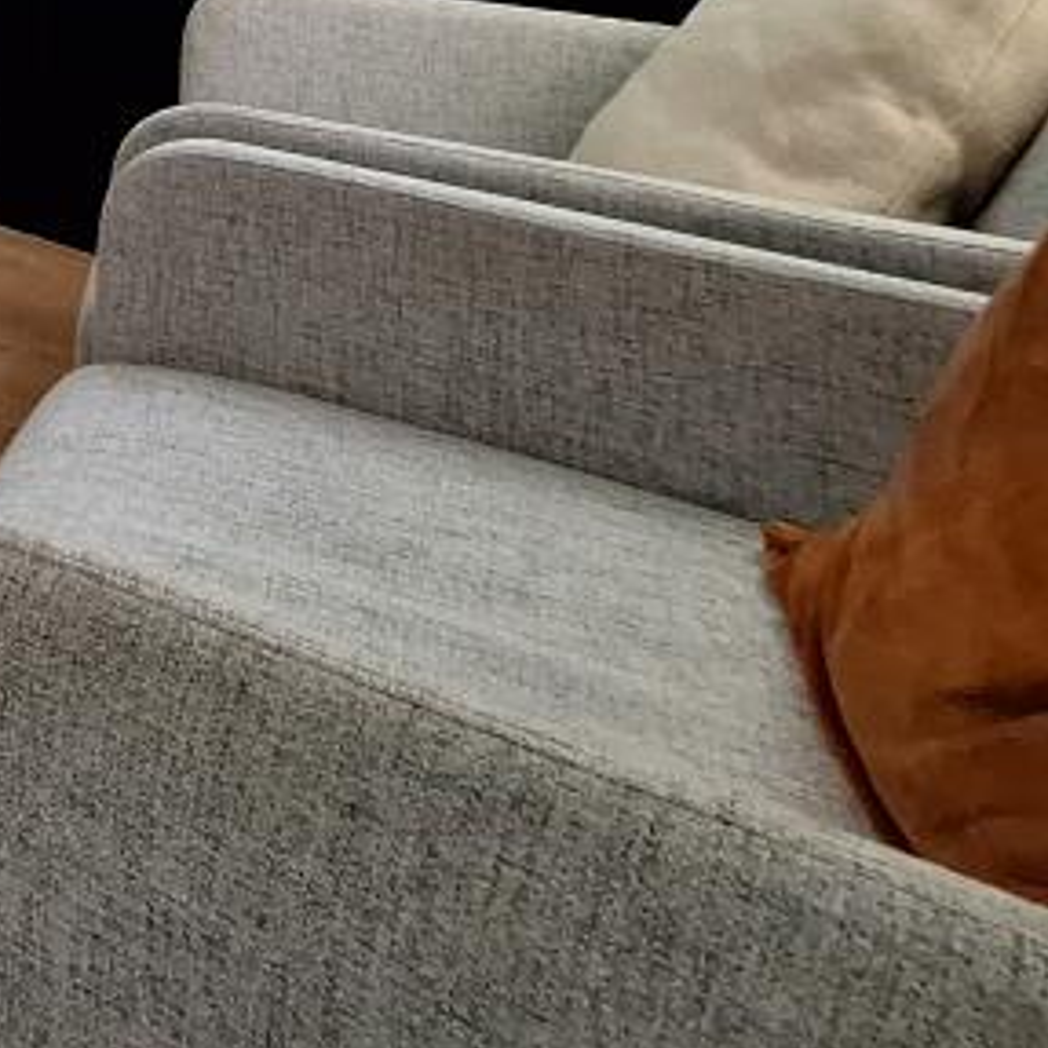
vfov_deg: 31.1
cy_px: -336
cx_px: -818
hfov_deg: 22.8
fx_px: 1404
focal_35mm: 41
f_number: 2.2
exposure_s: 1/50
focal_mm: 1.74
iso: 160
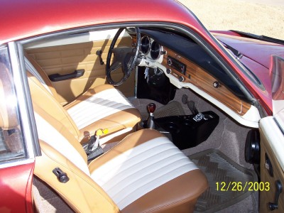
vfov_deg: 37.7
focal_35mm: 38
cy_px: 106
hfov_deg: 49.0
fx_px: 312
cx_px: 142
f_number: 4.8
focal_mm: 8
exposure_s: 1/350
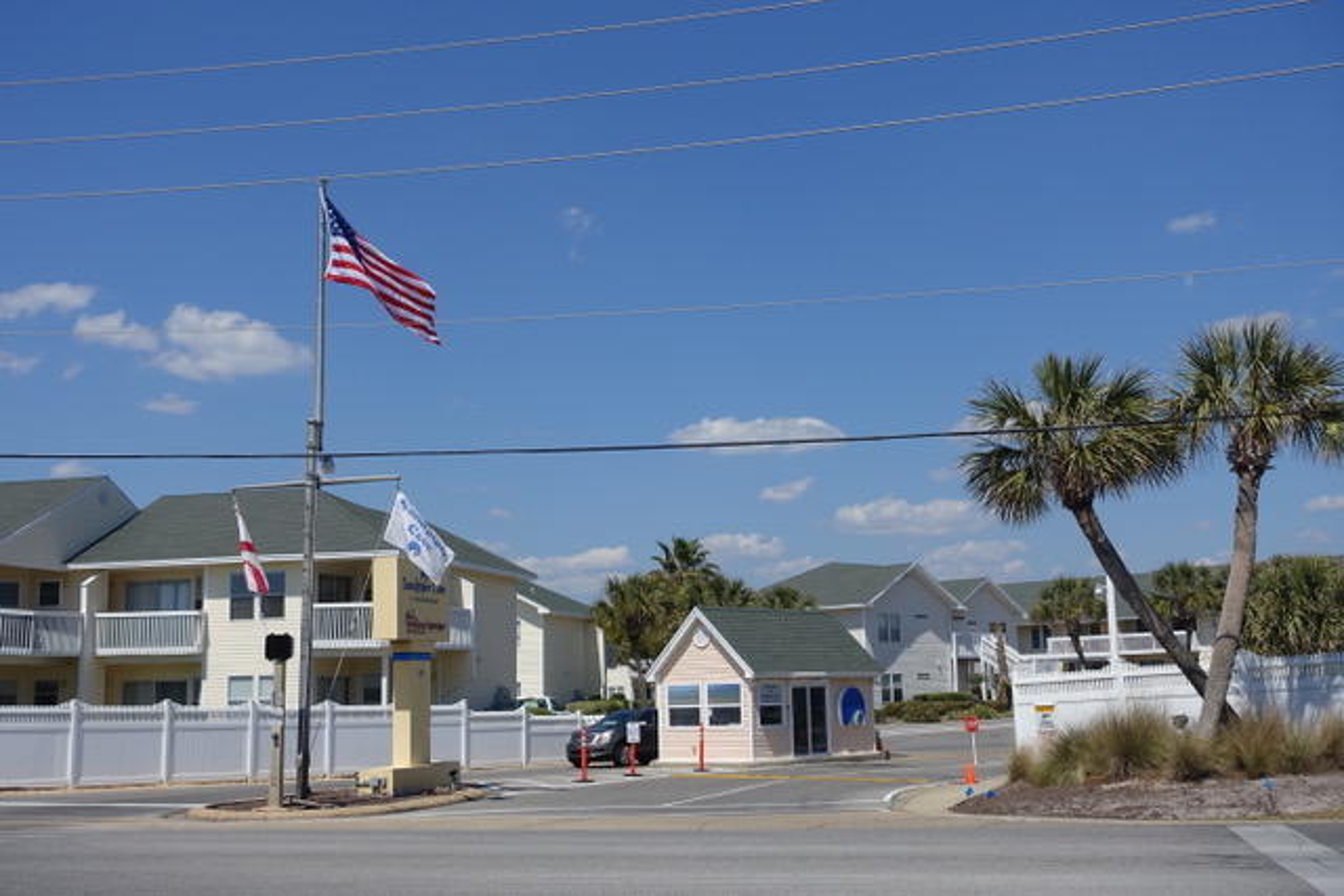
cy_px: 448
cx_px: 672
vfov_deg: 31.9
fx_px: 1568
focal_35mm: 42
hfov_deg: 46.4
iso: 125
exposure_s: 1/125
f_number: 5.6
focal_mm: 15.52
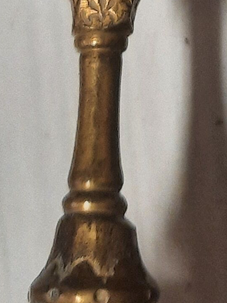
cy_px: -180
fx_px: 1214
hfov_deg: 10.6
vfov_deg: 13.2
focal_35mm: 139
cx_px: 244
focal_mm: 4.6
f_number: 2
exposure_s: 1/33
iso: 250
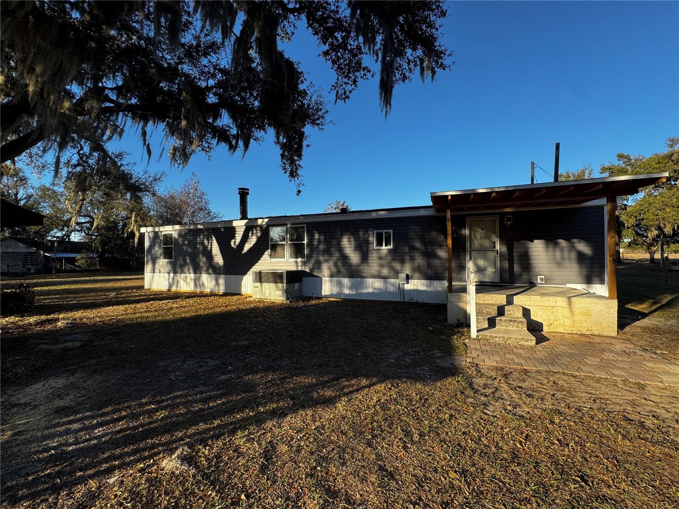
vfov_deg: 85.7
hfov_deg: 102.1
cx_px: 340
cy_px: 254
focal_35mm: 14
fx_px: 275
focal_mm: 2.22
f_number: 2.2
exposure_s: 1/771
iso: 40
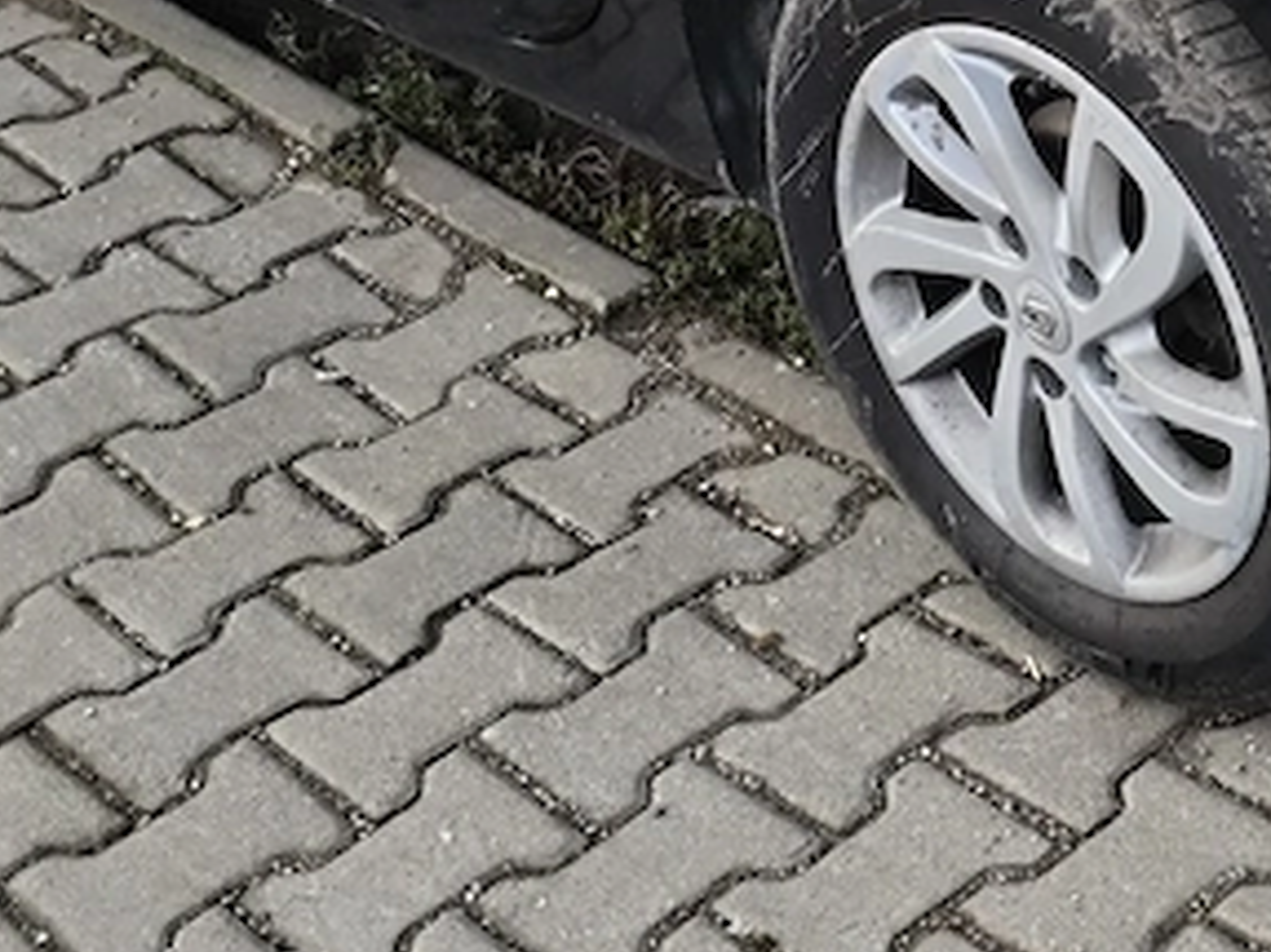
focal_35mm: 101
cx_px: 1302
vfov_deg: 13.9
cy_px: -407
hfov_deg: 18.9
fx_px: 3707
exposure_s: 1/241
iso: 100
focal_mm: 4.75
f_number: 1.8
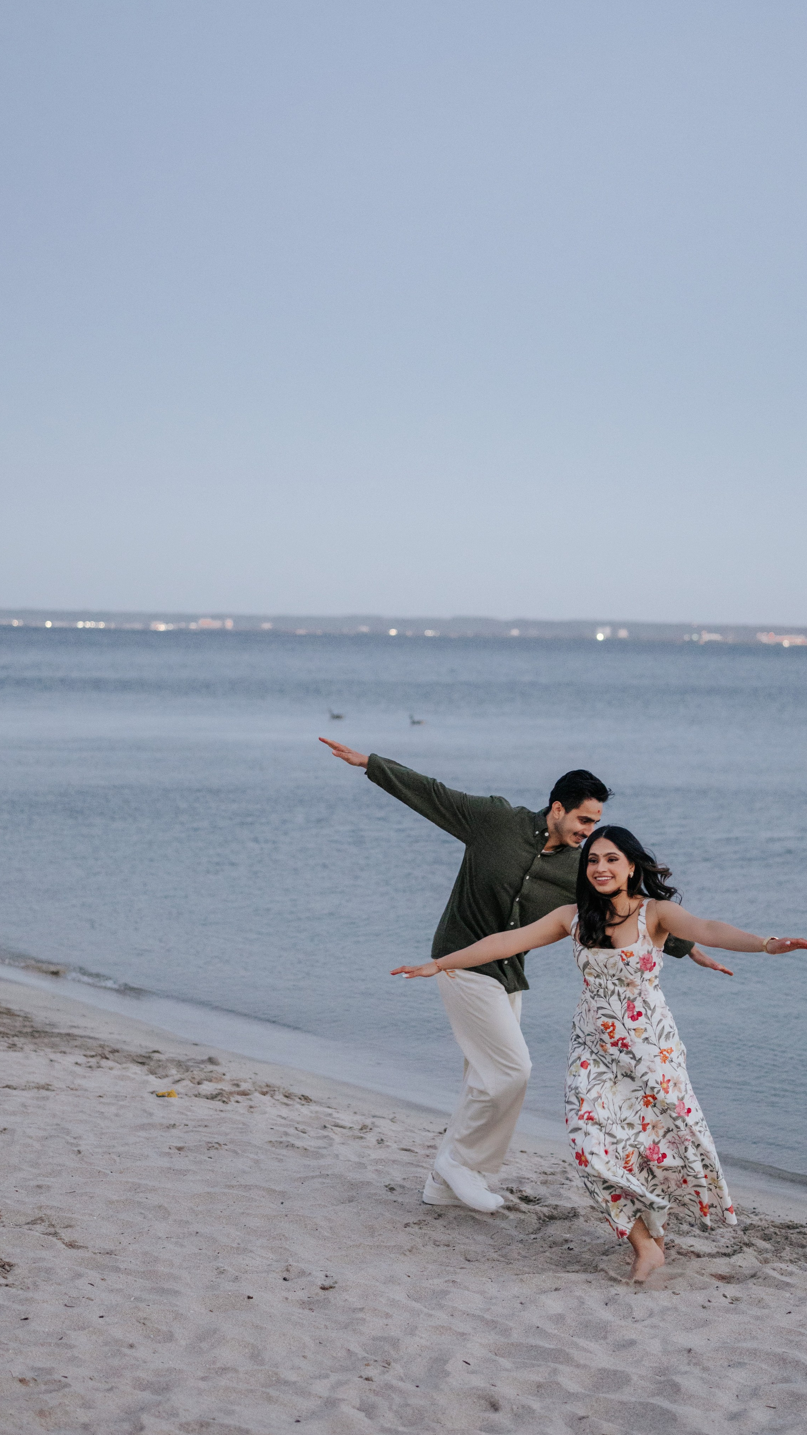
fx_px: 2092
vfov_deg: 37.8
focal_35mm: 55
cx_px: 469
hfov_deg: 21.8
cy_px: 716
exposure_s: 1/200
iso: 2000
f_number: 1.4
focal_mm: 35
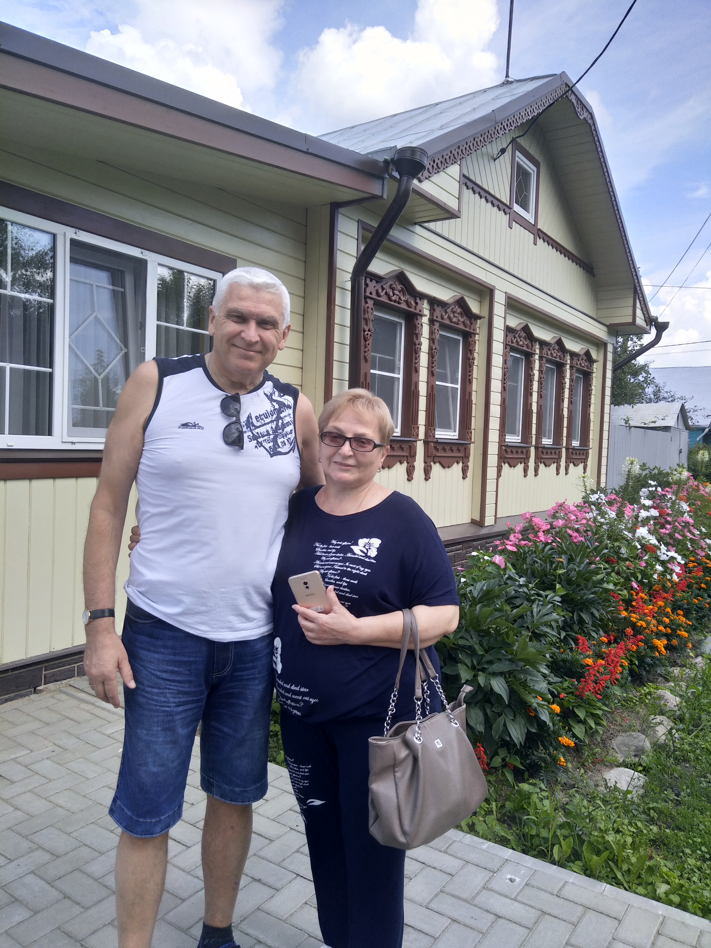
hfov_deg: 66.0
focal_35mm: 20
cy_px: 474
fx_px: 548
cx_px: 356
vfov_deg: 81.7
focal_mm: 3.46
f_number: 2.2
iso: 100
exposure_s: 1/464
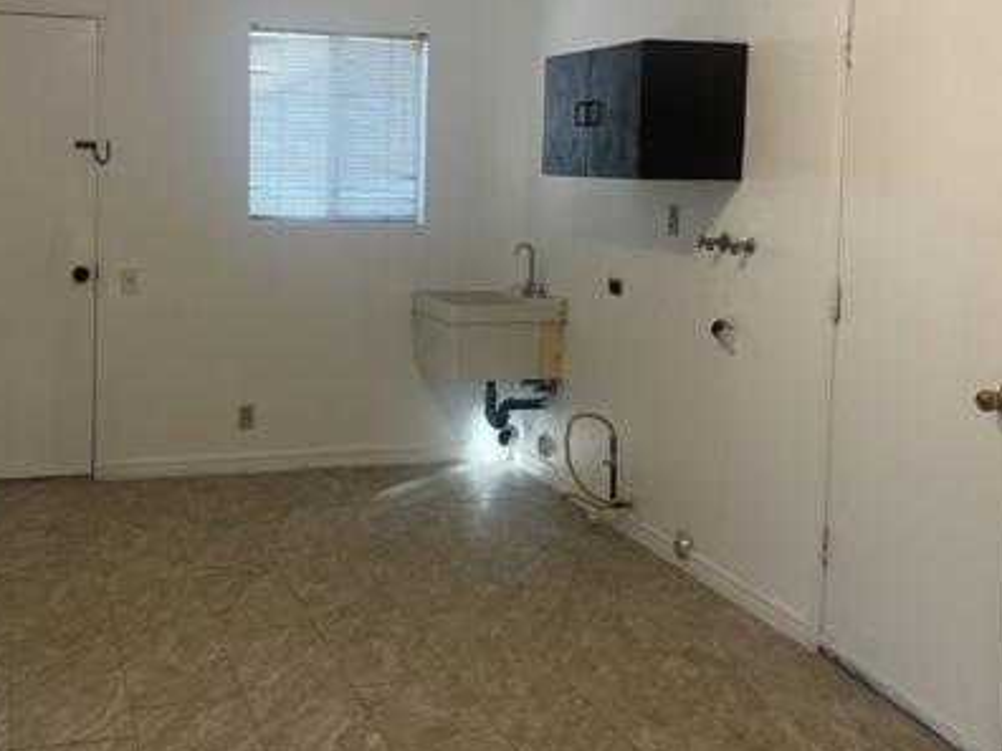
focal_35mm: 42
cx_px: 369
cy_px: 238
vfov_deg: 34.0
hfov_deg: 44.4
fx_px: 1216
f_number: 1.5
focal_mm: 5.7
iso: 64
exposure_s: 1/60
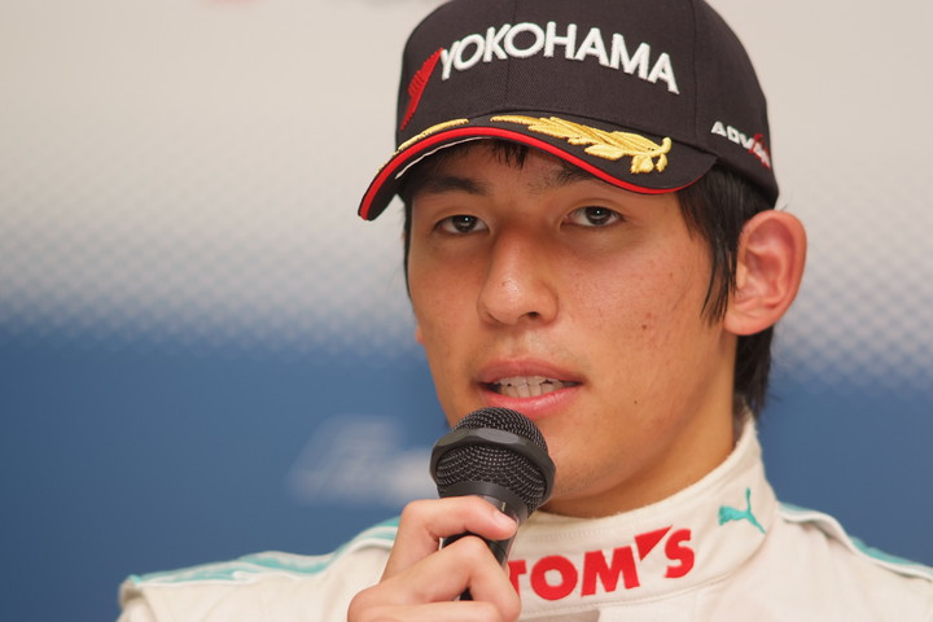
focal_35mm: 270
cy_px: 311
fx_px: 6997
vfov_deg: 5.1
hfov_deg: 7.6
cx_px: 466
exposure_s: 1/125
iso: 200
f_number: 2.8
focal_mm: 180
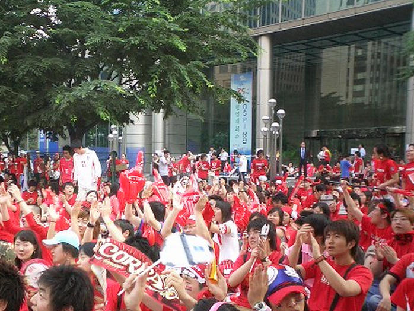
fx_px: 634
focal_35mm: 53
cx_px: 130
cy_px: 219
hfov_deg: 35.7
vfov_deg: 27.3
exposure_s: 1/100
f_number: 3.5
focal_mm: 5.6
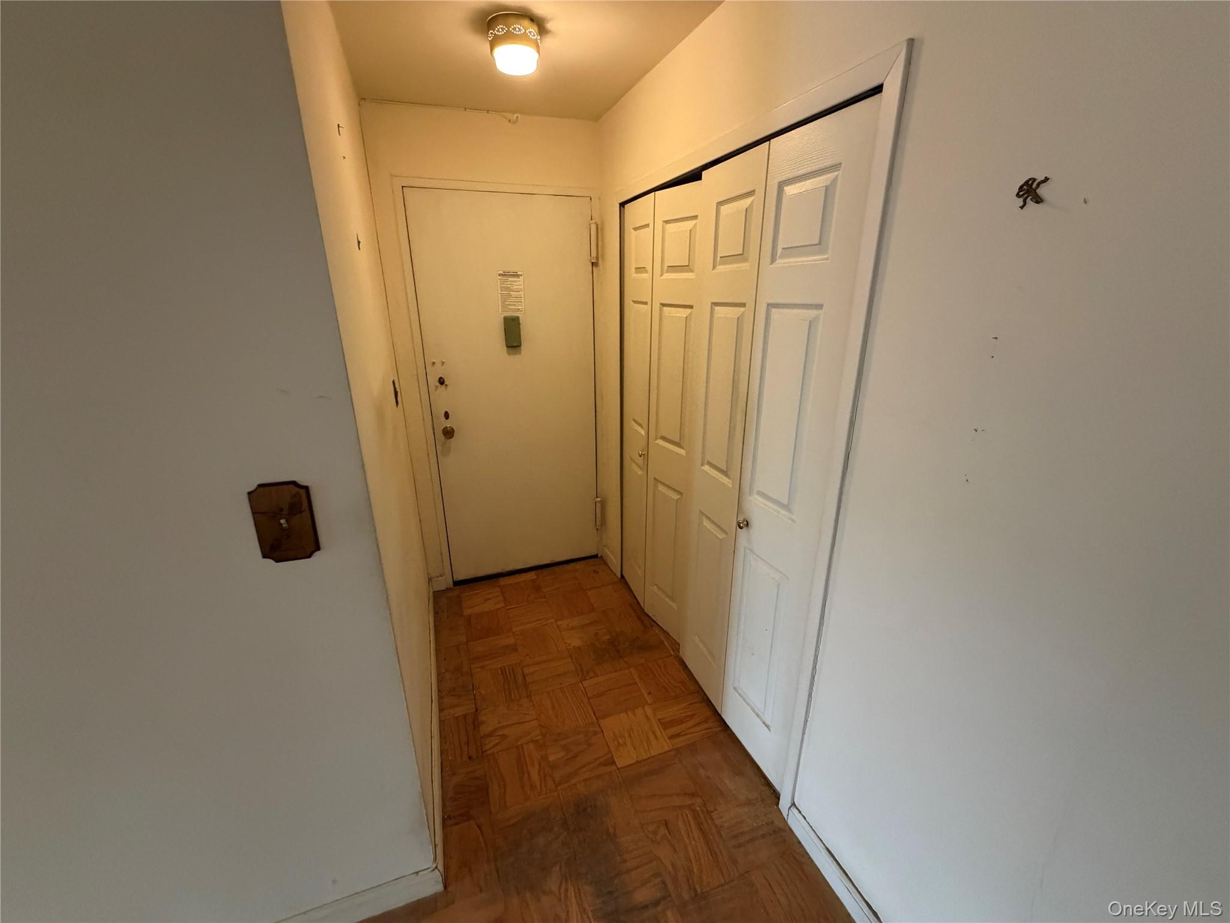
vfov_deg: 85.7
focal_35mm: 14
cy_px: 462
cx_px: 615
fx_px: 497
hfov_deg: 102.1
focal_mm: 2.22
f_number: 2.2
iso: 640
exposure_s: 1/60
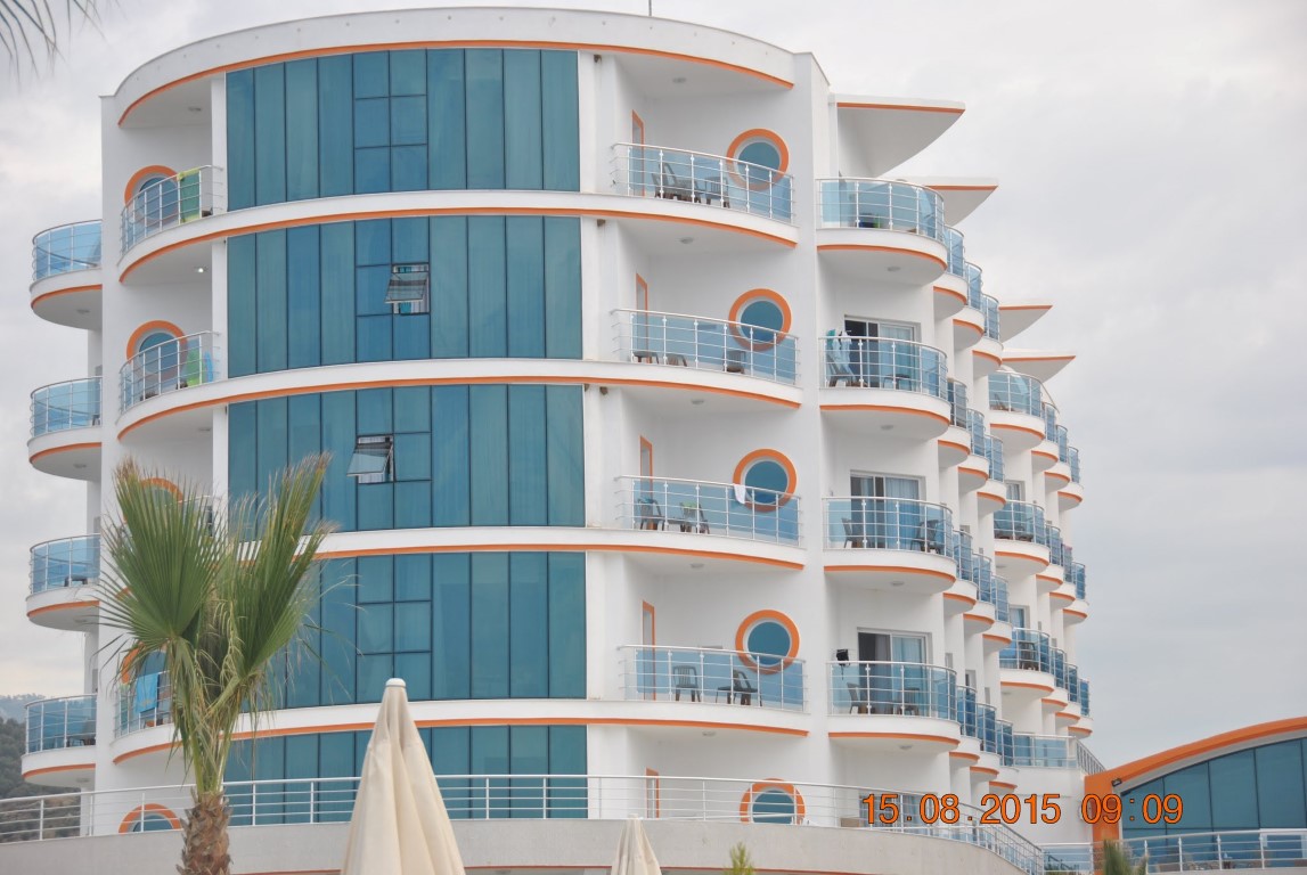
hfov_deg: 19.4
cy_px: 438
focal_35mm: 105
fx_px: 3817
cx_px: 654
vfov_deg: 13.1
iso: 200
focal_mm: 70
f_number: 5.6
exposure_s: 1/500
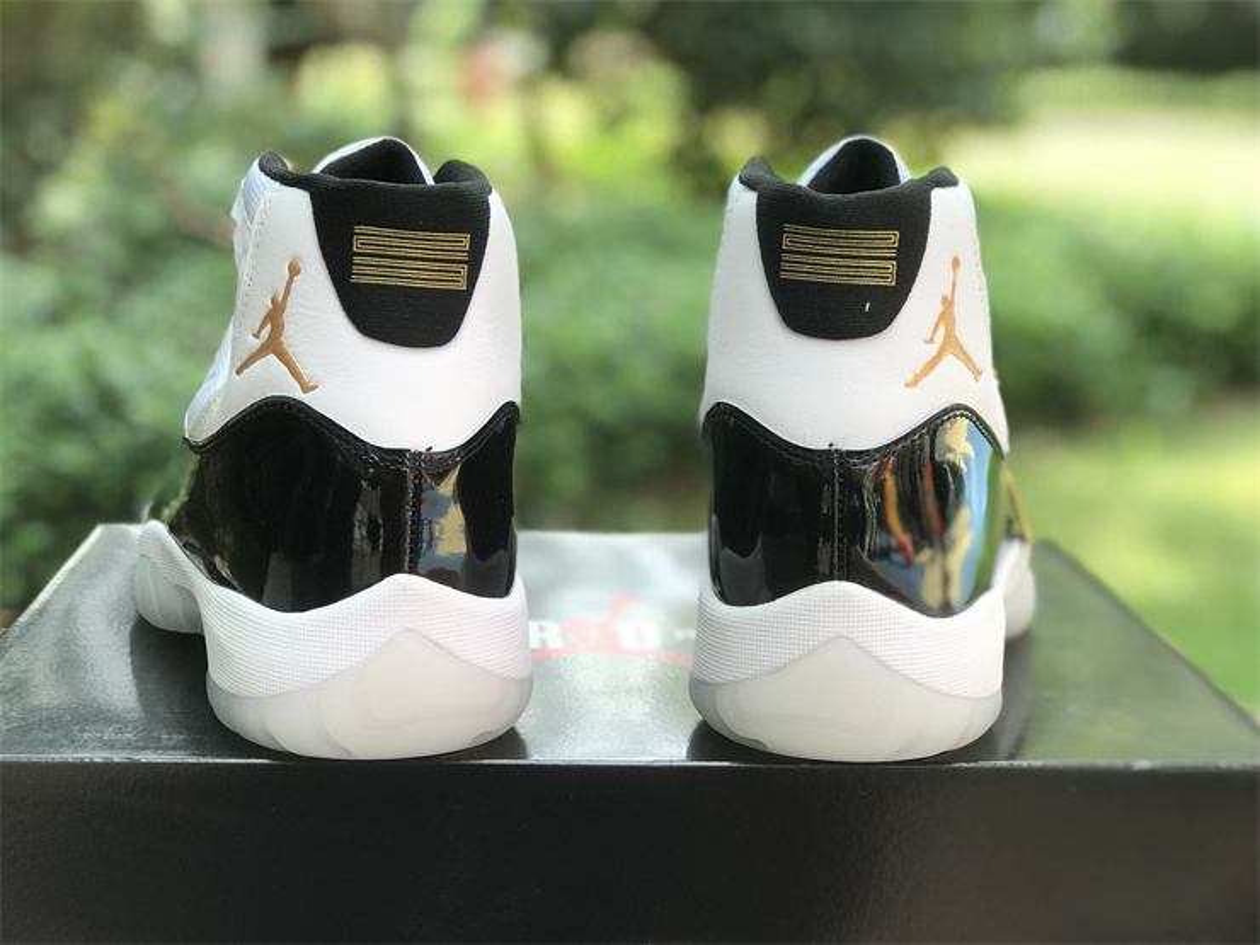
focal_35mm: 57
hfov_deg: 33.8
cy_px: 472
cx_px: 630
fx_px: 2075
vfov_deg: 25.7
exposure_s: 1/100
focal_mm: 6.6
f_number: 2.8
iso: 20
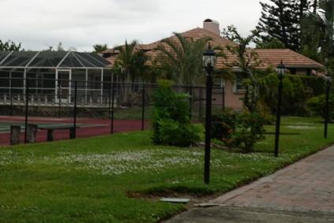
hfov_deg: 24.1
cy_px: 80
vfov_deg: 16.4
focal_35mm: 83
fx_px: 772
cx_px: 76
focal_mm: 23
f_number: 6.3
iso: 100
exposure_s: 1/60
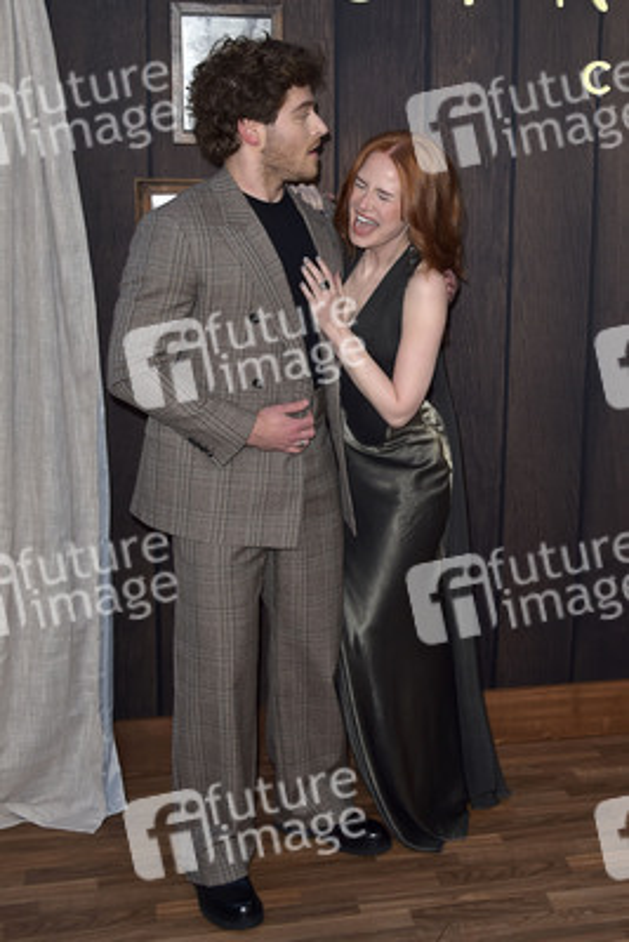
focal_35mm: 35
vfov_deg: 54.4
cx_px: 314
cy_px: 471
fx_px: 916
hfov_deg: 37.9
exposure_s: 1/250
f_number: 6.3
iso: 500
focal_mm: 35
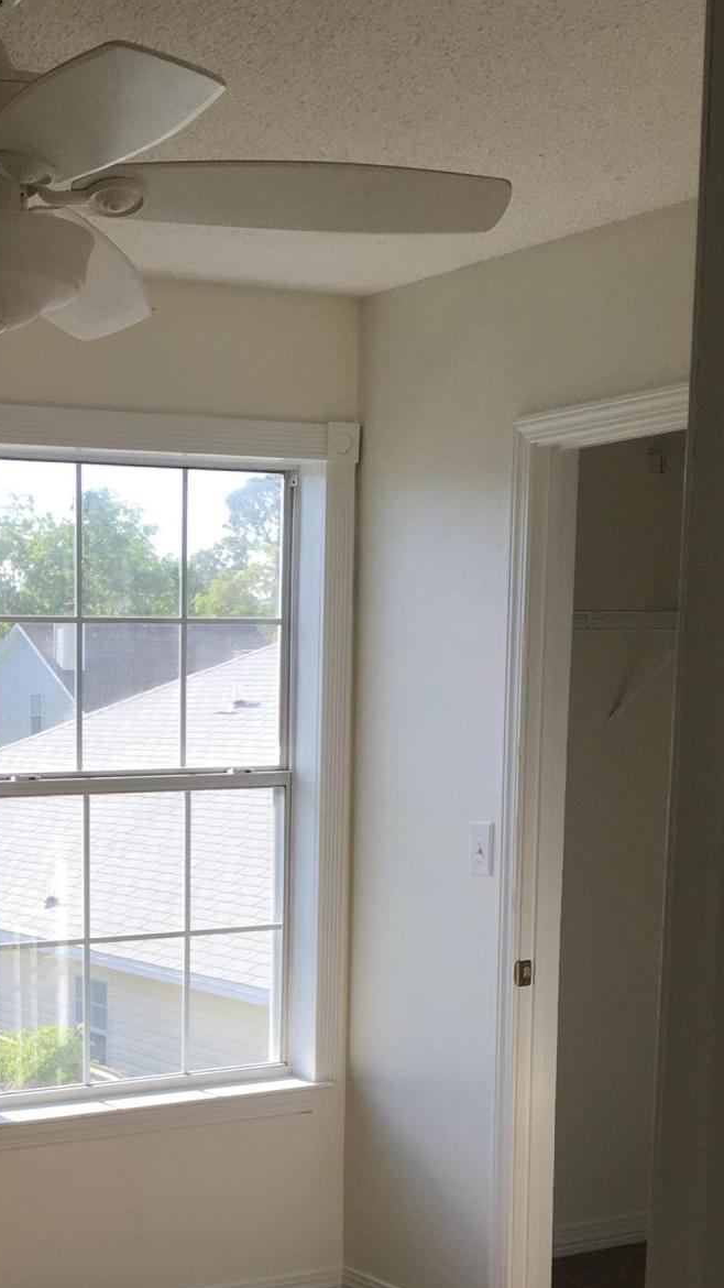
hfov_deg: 21.4
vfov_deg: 37.3
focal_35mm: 54
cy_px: 1011
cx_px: 0
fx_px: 1843
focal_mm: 4.15
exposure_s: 1/373
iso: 25
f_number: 2.2
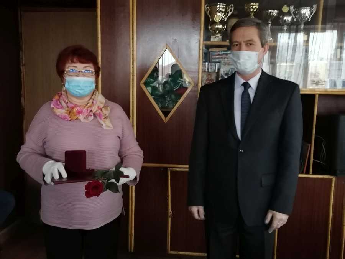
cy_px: 130
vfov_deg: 39.7
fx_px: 359
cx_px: 172
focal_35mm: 36
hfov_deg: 51.4
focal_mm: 5.3
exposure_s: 1/25
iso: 640
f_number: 1.8
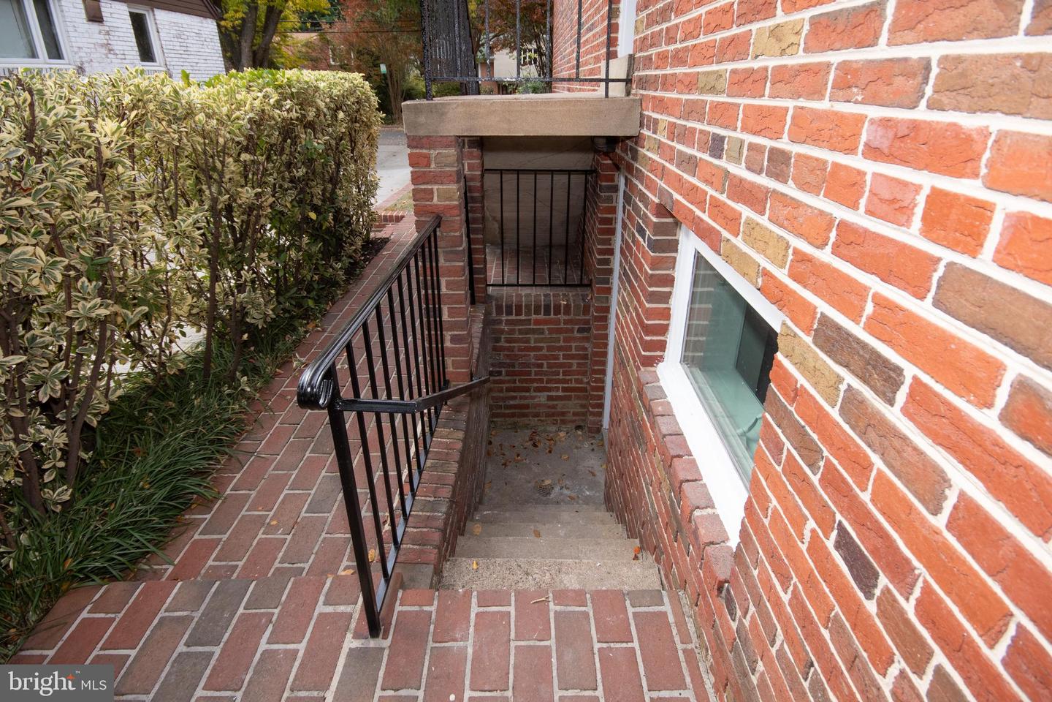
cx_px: 526
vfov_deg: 73.7
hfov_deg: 96.7
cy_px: 351
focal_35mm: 16
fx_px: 468
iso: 400
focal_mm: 11
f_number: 8
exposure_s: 1/250
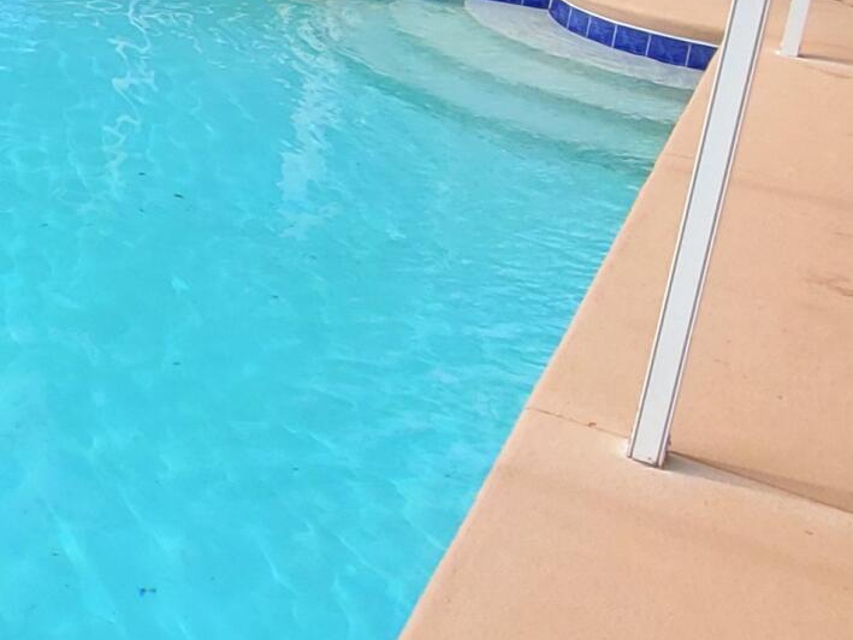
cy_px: -25
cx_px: -486
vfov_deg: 25.1
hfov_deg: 24.9
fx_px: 1356
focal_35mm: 55
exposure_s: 1/202
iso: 50
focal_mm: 2.2
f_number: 2.2
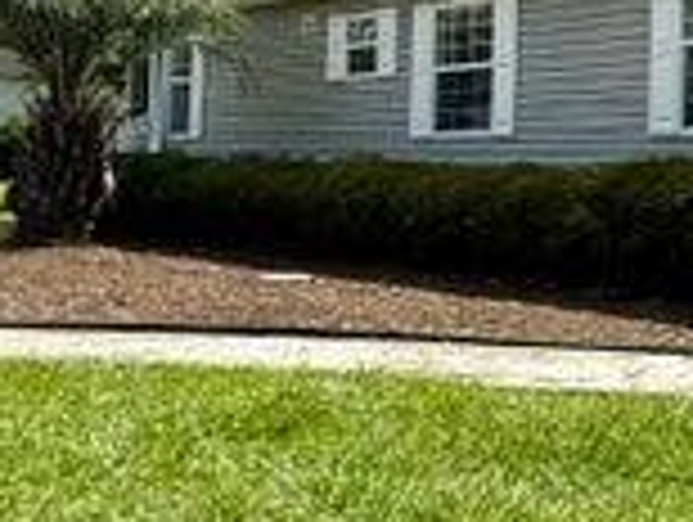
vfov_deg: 25.0
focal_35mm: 58
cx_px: 1138
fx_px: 1163
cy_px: 130
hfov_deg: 23.4
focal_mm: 2.22
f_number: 2.2
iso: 64
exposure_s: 1/2611
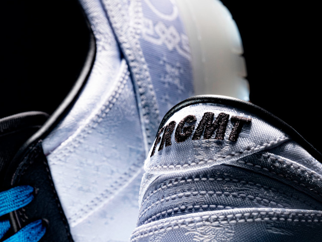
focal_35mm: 191
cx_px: 124
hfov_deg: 10.4
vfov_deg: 7.7
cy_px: 247
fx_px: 1777
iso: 500
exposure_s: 1/125
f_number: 16
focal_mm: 120
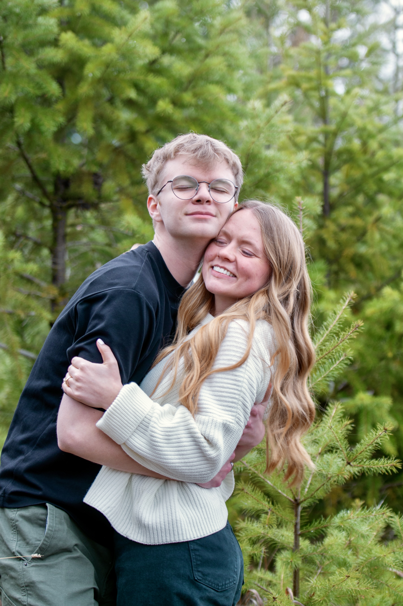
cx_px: 202
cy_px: 303
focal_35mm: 105
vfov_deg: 19.5
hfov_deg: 13.0
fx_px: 1768
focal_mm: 70
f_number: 2.8
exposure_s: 1/20
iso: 200
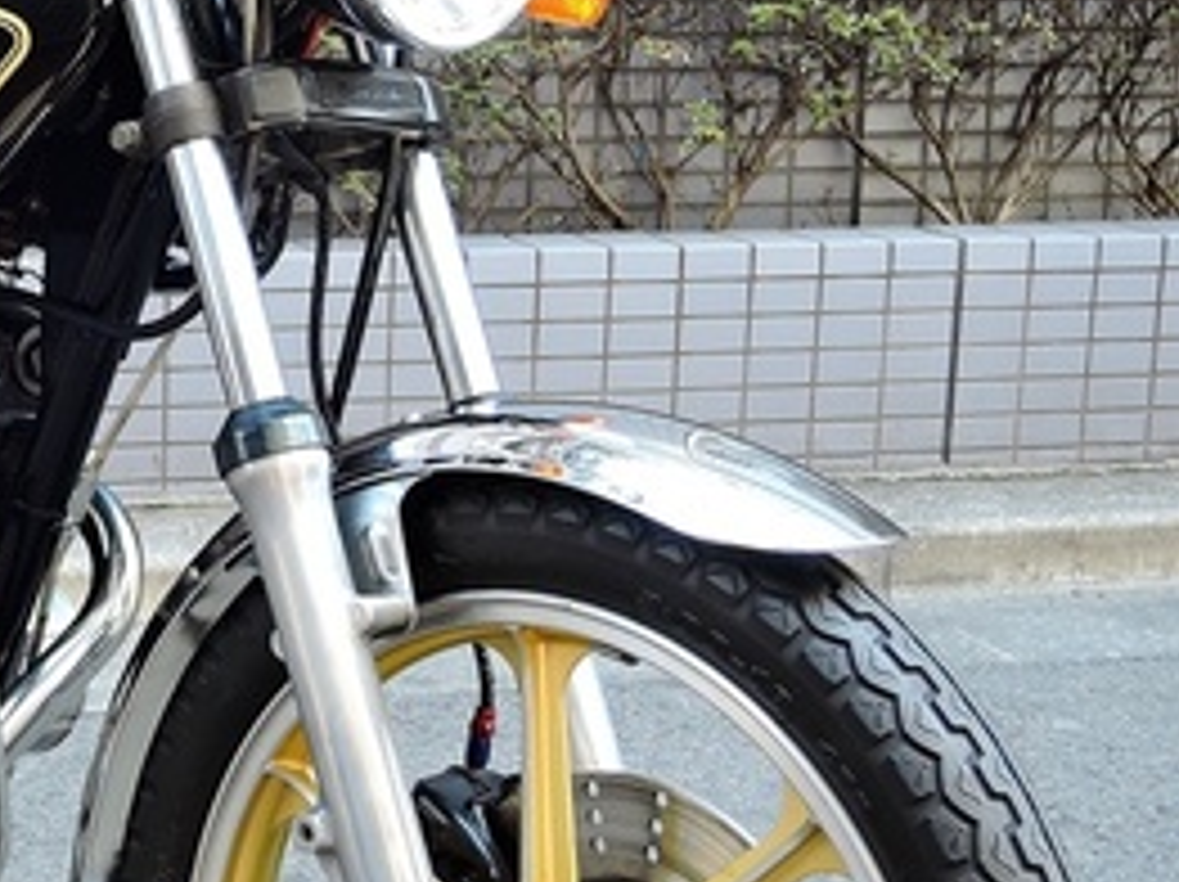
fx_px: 2926
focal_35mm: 86
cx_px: 58
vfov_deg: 17.1
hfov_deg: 22.1
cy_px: 340
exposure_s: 1/40
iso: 80
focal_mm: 9.6
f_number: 3.4
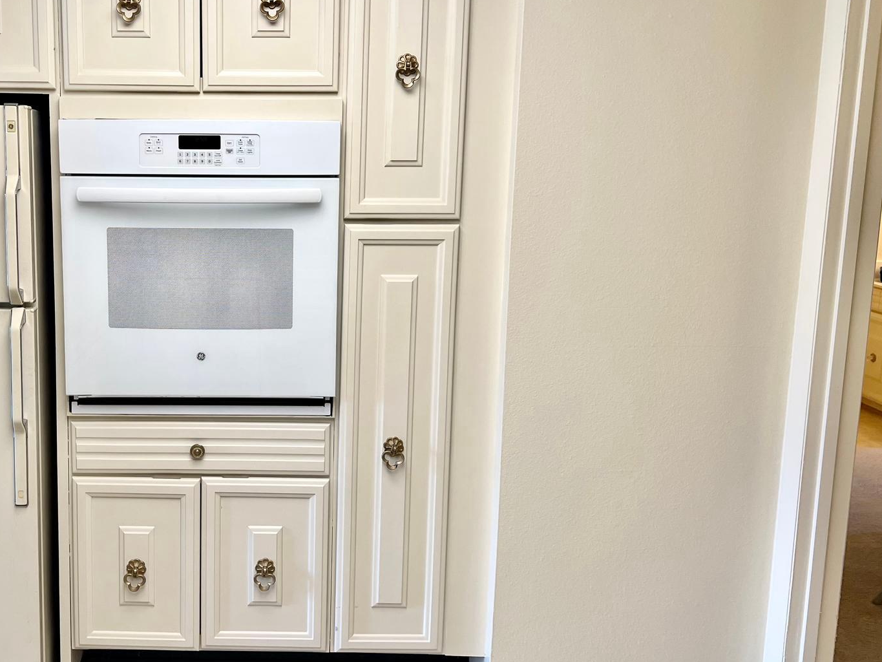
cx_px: 251
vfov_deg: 36.8
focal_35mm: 39
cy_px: 292
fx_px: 994
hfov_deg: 46.6
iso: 64
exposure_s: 1/120
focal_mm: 5.7
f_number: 1.5
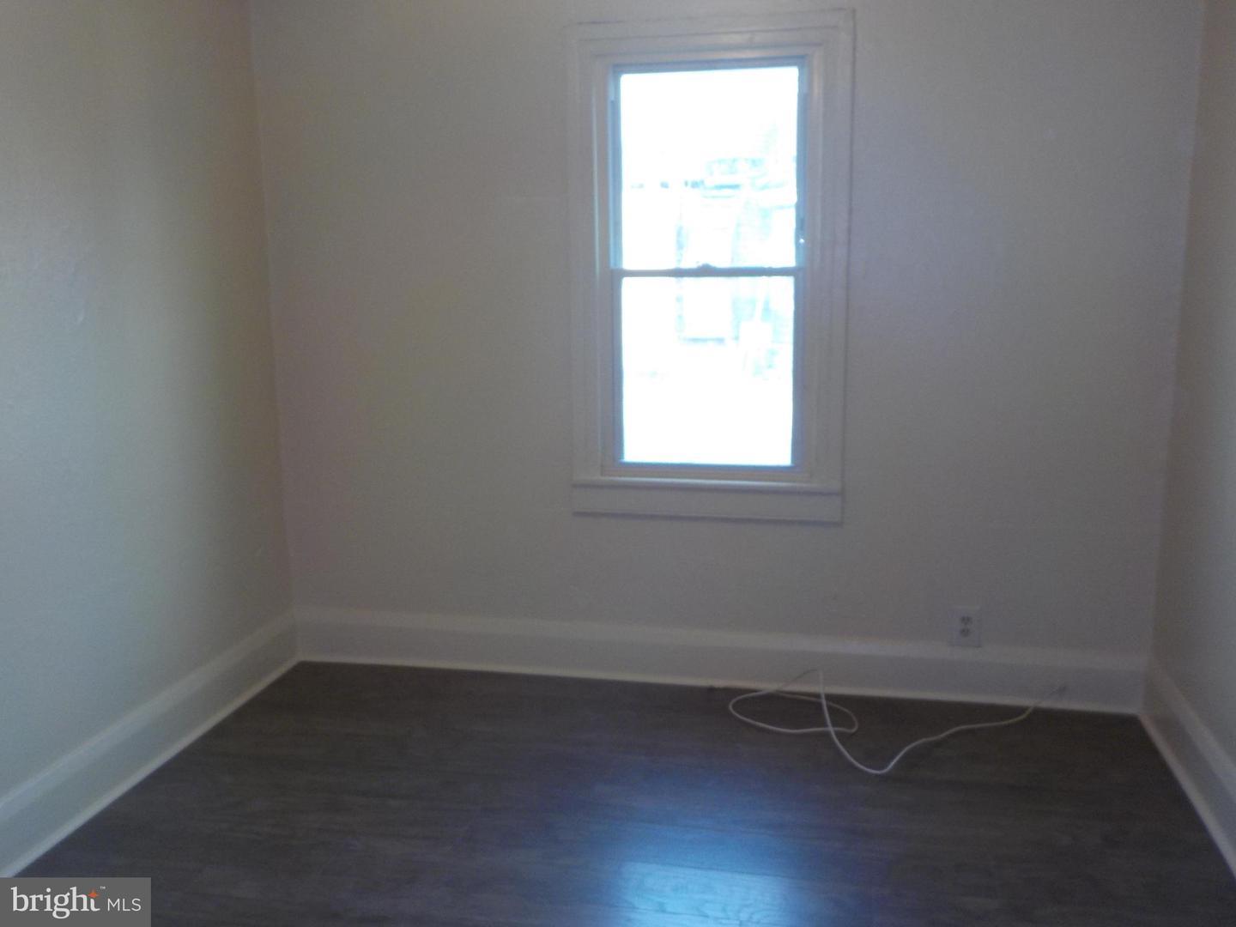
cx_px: 618
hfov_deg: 60.0
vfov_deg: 46.8
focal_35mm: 30
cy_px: 464
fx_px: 1071
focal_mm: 4.1
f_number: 3.3
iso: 160
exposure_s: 1/30
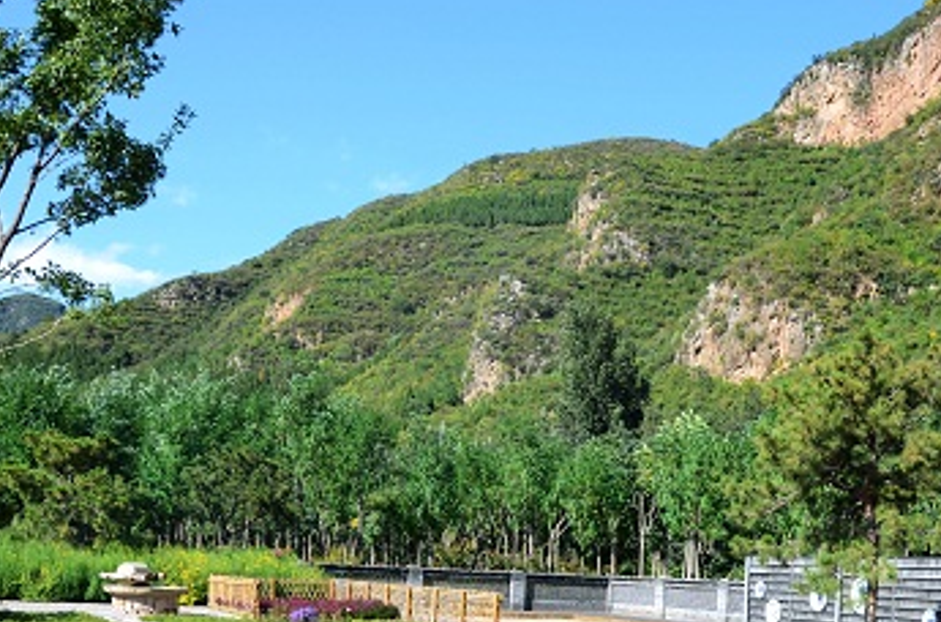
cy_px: 531
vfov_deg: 27.7
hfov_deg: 42.0
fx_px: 1225
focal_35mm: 47
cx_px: 461
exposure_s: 1/160
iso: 100
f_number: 8
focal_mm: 18
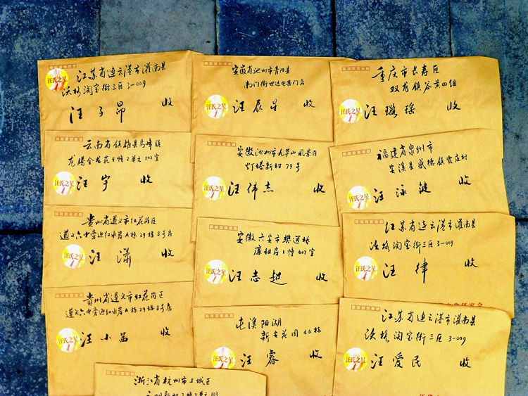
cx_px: 264
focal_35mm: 54
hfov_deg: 35.5
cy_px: 198
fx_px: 824
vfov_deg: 27.0
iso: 100
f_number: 4.6
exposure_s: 1/200
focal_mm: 9.7
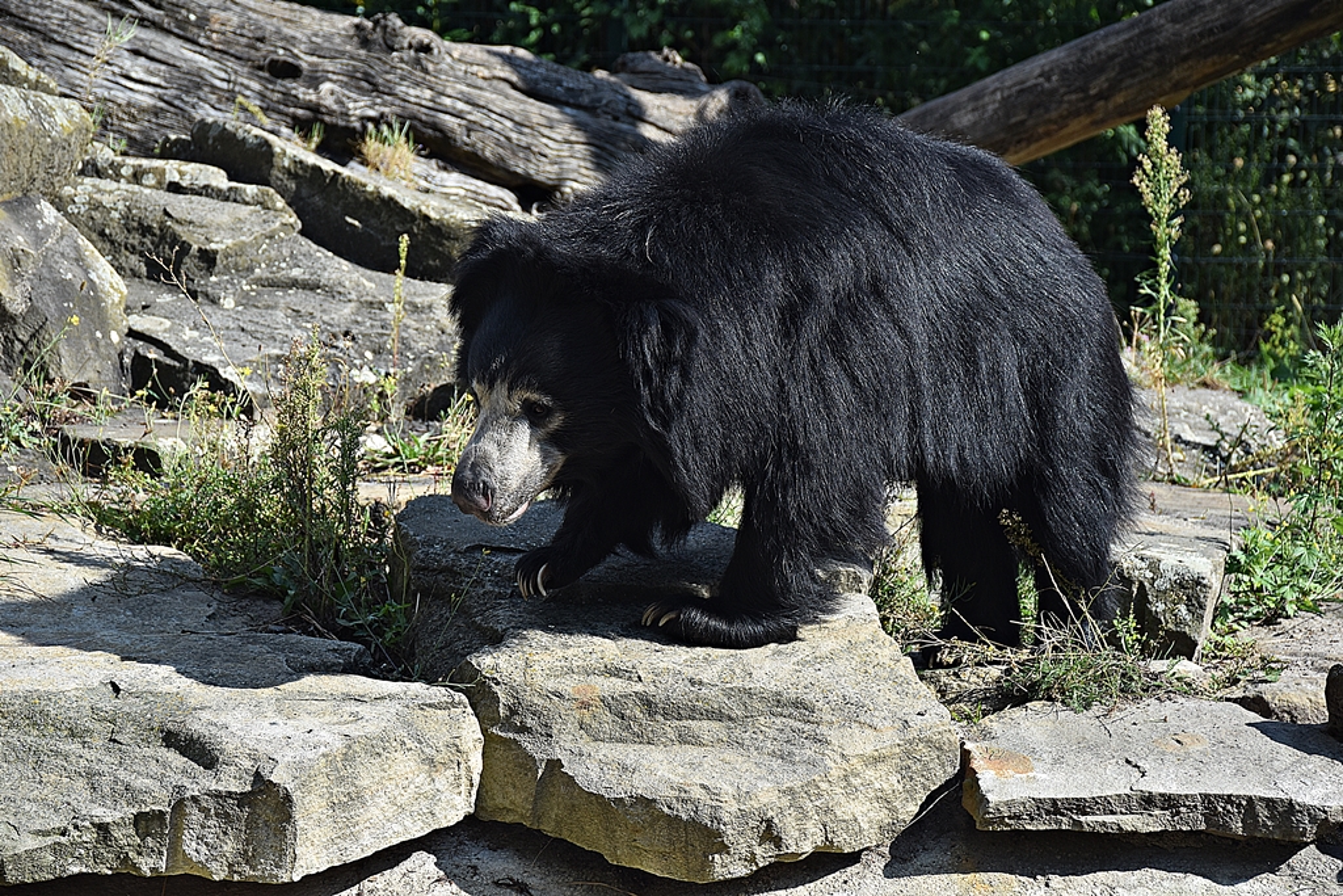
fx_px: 4477
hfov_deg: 17.1
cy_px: 448
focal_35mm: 120
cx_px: 672
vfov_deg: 11.4
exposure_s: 1/500
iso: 200
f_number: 5.6
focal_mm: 80
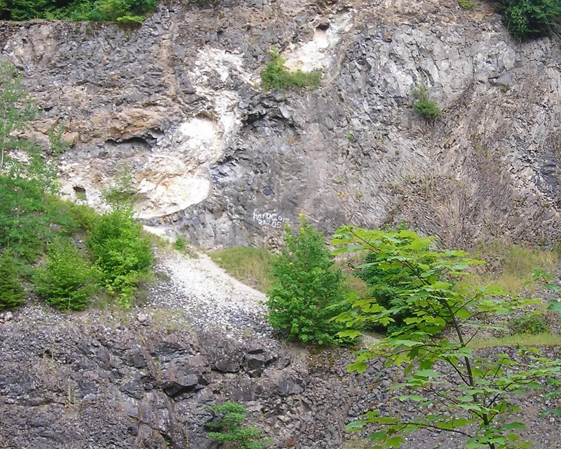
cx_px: 367
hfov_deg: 25.3
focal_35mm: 75
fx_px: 1245
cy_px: 299
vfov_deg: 20.4
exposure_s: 1/124
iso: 50
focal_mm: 6.3
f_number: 3.2
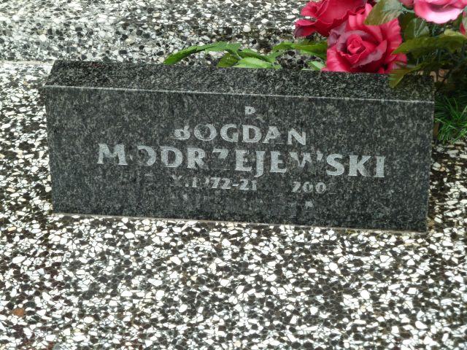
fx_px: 1605
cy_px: 175
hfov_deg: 16.6
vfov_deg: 12.5
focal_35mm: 119
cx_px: 234
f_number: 4.4
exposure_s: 1/50
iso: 80
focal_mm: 19.5
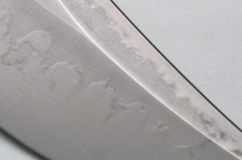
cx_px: -171
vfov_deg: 4.4
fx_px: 2086
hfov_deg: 6.5
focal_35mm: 311
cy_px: -104
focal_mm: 40
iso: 200
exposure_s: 1/200
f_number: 7.1
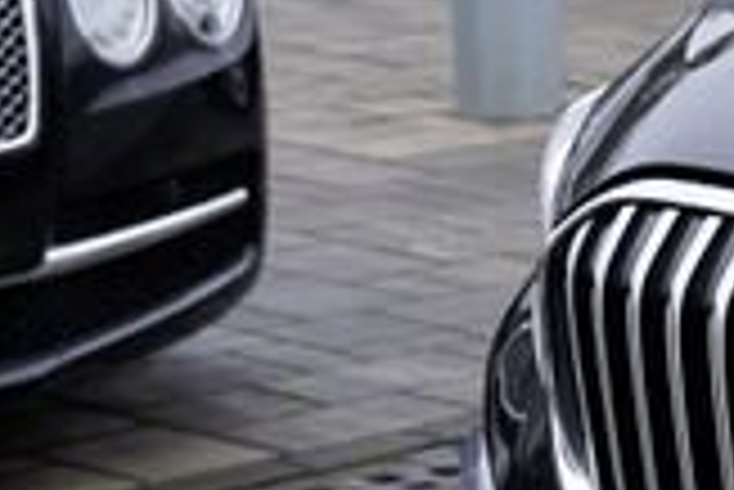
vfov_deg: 6.8
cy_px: 241
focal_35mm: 201
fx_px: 4102
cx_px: 2008
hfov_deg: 8.8
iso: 100
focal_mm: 32
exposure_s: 1/80
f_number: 4
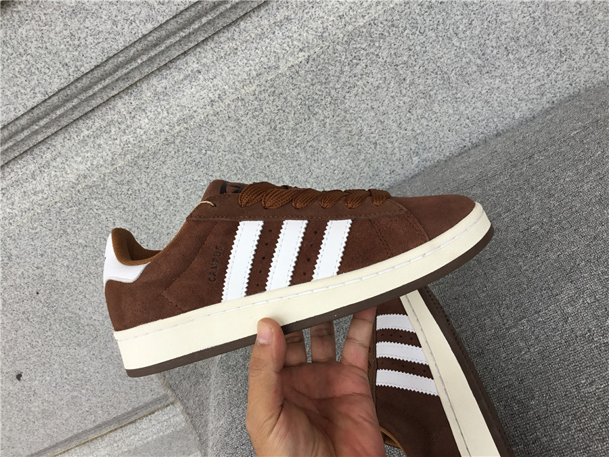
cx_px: 304
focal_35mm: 31
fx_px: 545
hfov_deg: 58.4
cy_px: 228
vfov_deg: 45.4
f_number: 2.4
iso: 25
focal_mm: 3.3
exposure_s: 1/100
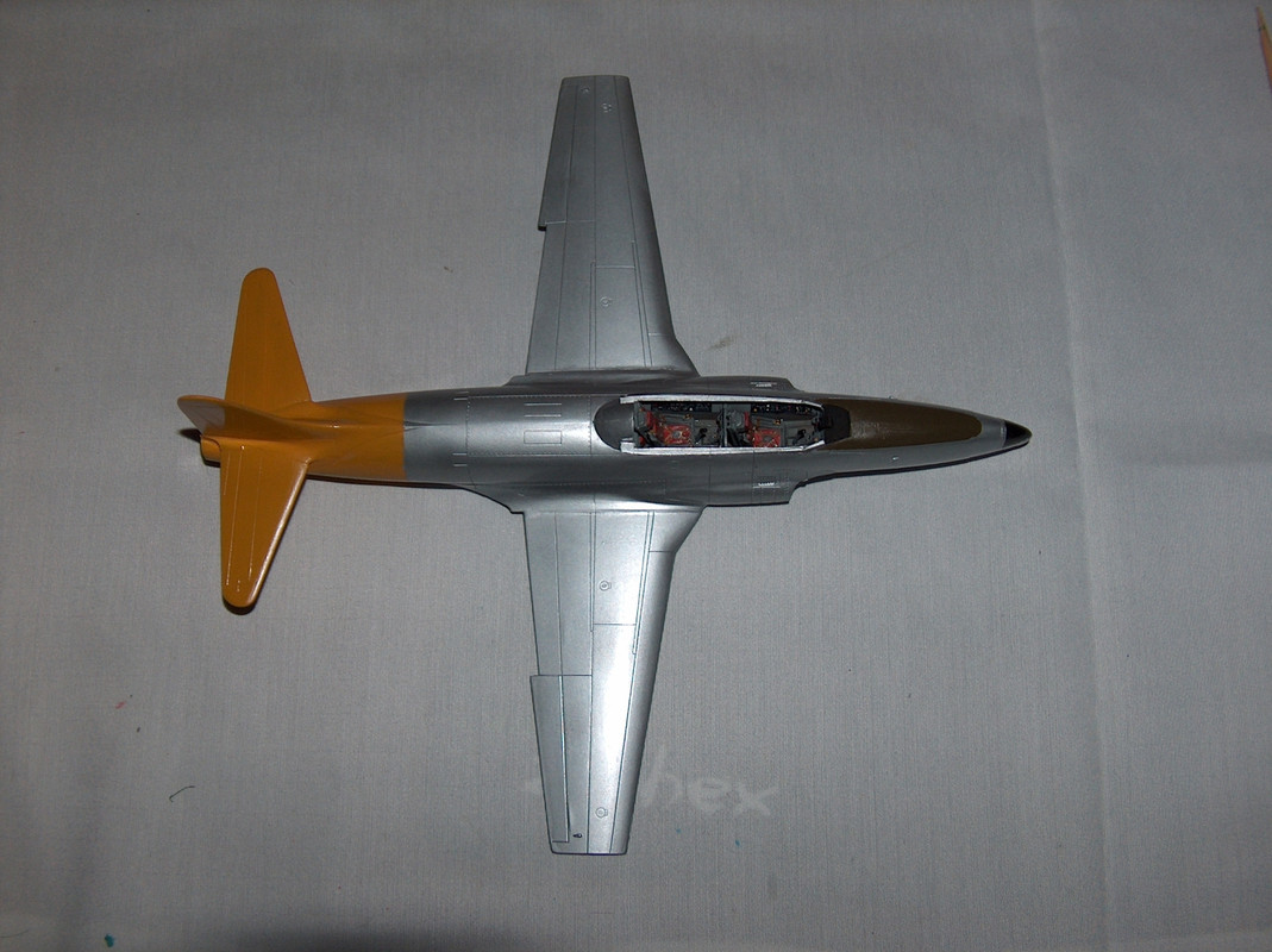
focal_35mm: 37
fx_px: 1359
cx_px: 636
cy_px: 476
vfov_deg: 38.6
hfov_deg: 50.2
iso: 100
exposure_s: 1/60
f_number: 2.8
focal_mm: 7.6
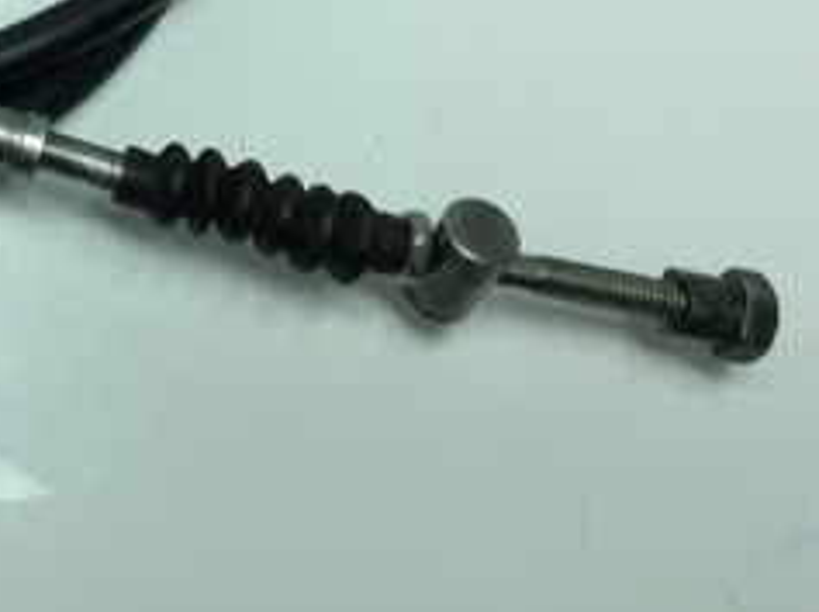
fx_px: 1914
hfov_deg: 22.0
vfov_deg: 17.3
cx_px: -207
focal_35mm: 81
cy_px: -142
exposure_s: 1/539
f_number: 2.4
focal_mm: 3.3
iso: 32
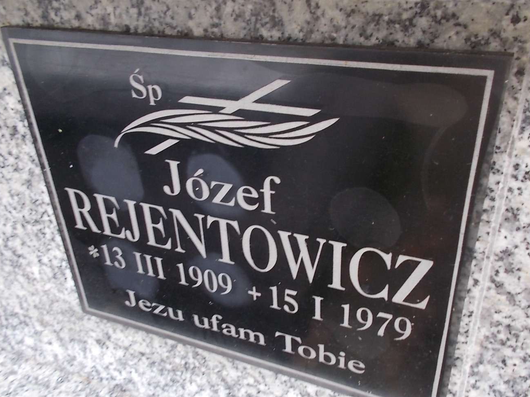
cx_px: 268
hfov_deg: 56.8
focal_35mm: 32
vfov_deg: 44.2
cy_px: 204
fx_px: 490
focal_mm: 4.6
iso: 160
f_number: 3.2
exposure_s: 1/25
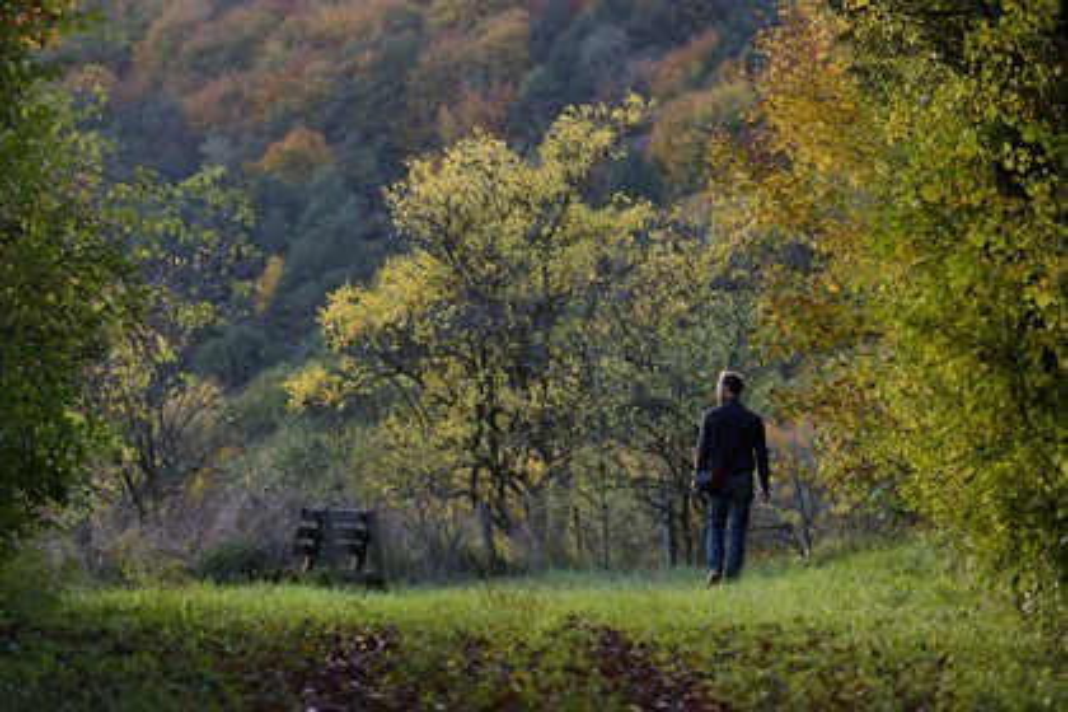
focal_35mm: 125
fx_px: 3708
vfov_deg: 11.0
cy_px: 356
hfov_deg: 16.4
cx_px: 534
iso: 100
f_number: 2.8
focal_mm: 125
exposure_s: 1/200
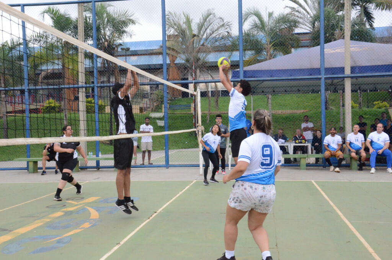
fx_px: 424
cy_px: 130
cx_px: 196
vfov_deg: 34.1
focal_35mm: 39
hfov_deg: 49.6
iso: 5000
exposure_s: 1/640
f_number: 10
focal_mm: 26
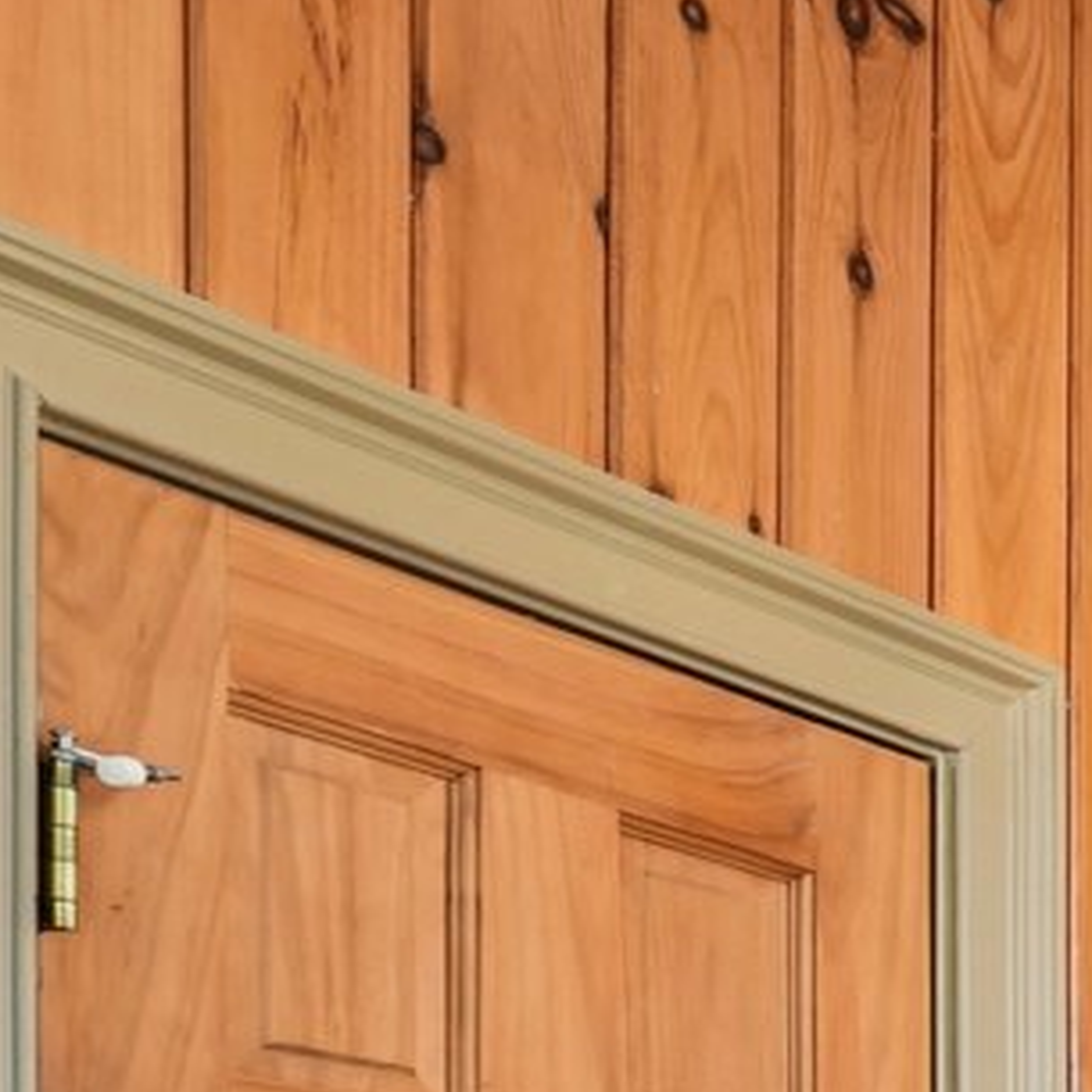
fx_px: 2855
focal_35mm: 80
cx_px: 3251
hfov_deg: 11.6
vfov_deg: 18.7
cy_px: 1720
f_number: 8
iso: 320
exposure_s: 1/4
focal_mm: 14
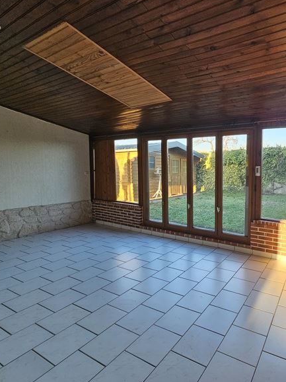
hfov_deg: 66.0
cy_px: 190
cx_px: 223
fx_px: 198
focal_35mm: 18
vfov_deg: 87.8
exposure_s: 1/190
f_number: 2.2
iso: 125
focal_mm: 2.2
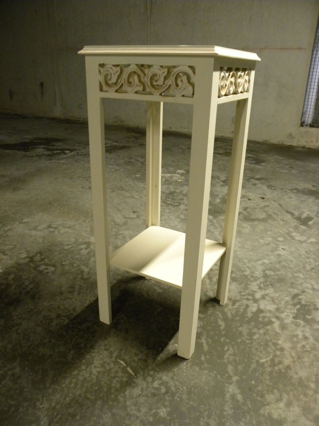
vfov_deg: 61.7
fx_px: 356
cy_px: 213
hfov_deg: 48.2
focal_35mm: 29
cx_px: 160
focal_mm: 5.2
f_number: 2.8
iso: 400
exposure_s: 1/29.1
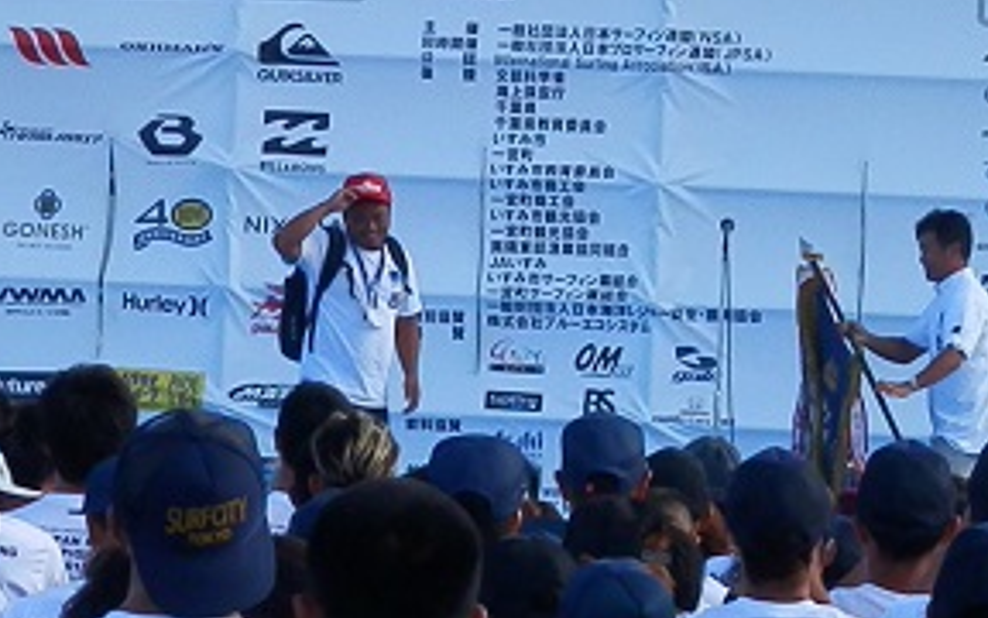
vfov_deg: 5.3
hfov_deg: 8.5
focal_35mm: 247
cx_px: 494
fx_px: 6651
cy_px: 309
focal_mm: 25.1
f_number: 15.3
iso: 640
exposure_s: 1/200
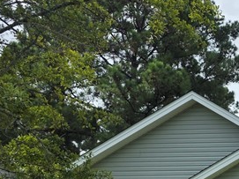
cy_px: 213
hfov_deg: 19.4
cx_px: 366
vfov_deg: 16.3
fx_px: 600
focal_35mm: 87
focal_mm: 6.3
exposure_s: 1/5778
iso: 80
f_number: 1.7
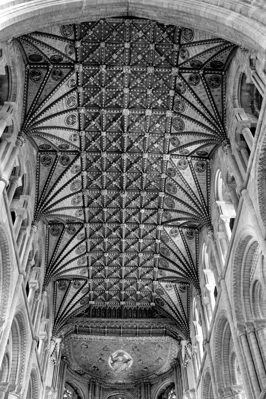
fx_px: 377
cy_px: 200
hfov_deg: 38.9
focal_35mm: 34
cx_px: 133
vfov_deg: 55.8
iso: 2000
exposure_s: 1/45
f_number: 4
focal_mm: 34
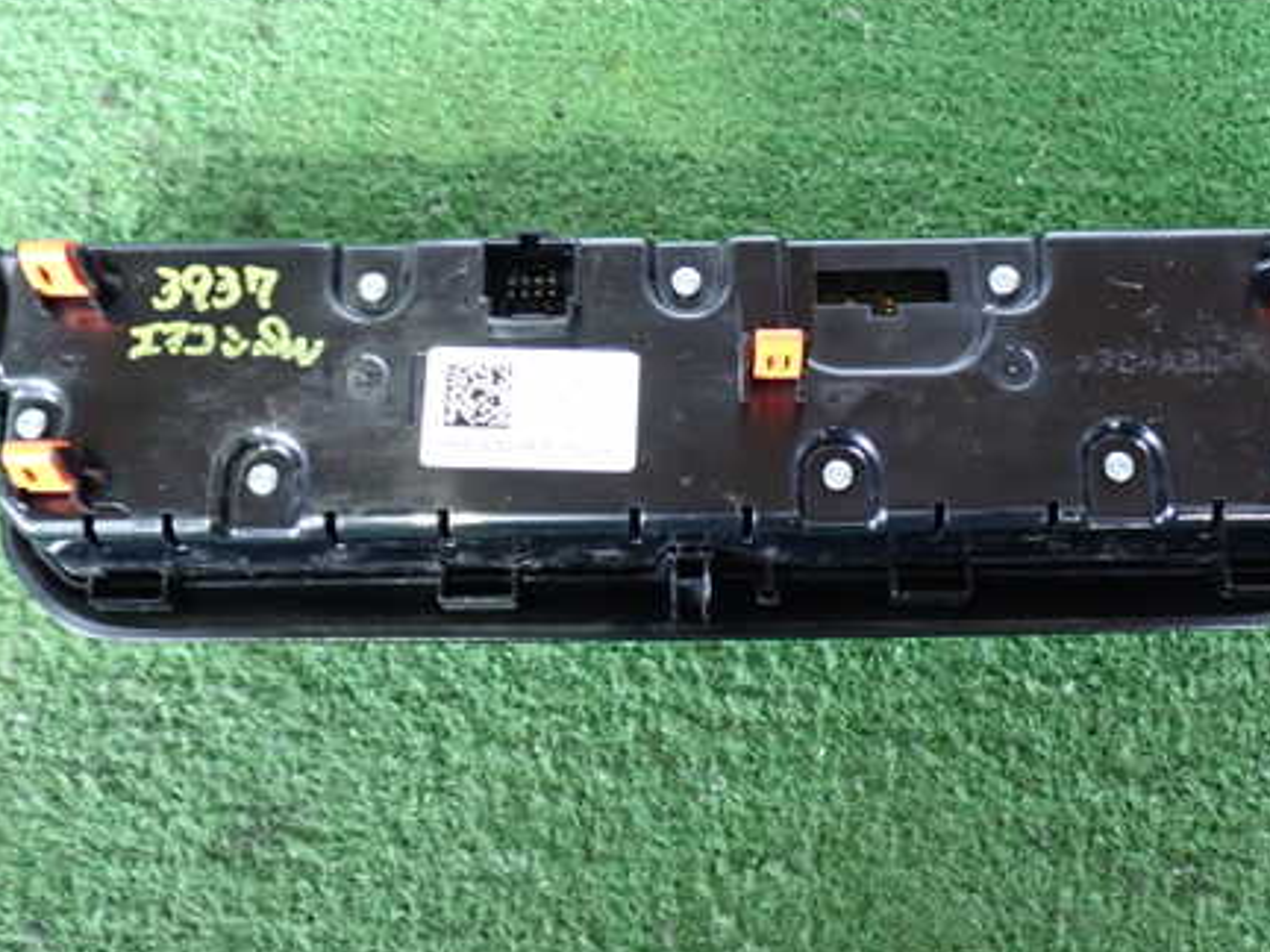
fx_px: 1834
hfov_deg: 38.2
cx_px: 664
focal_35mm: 50
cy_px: 382
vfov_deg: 29.0
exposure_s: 1/30
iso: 800
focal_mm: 6.37
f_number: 2.5
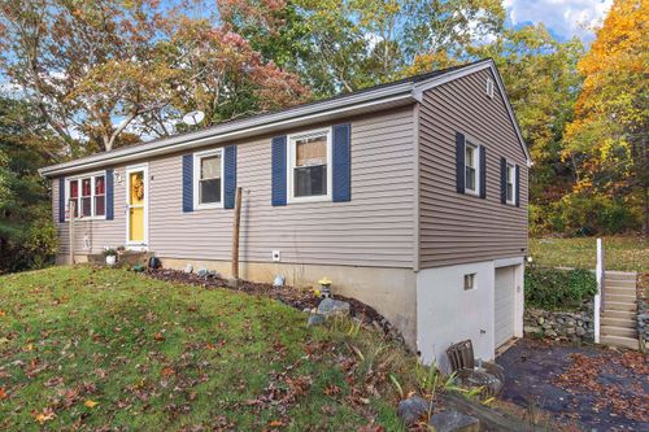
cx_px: 324
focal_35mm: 21
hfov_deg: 81.2
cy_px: 216
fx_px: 378
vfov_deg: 59.5
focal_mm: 14
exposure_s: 1/200
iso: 1000
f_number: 11
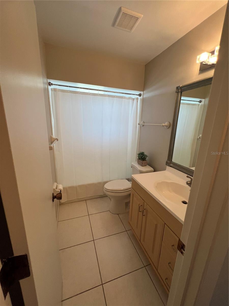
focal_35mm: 13
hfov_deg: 89.9
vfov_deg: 106.2
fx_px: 115
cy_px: 153
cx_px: 114
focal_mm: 1.57
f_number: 1.8
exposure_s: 1/120
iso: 100
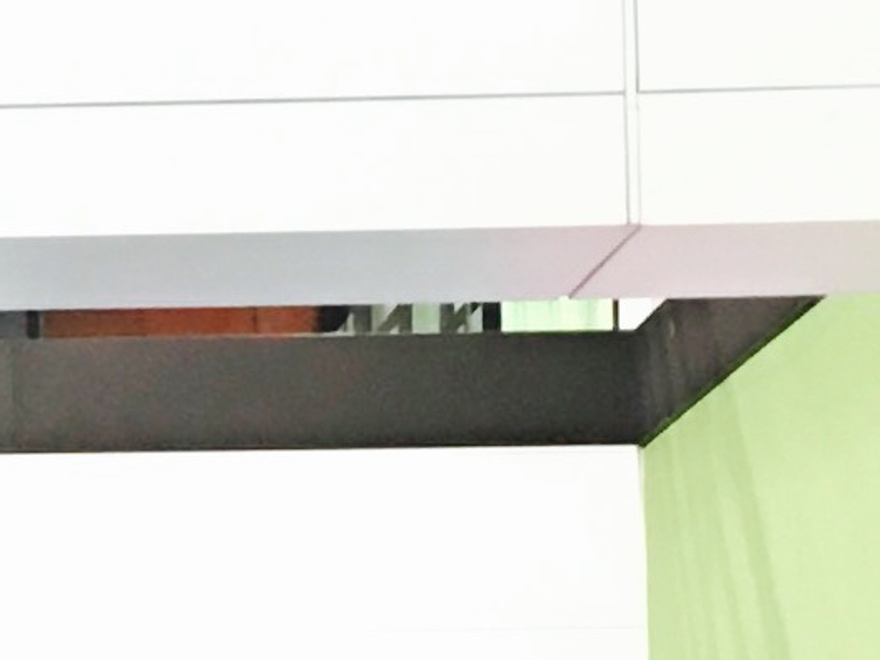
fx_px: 5642
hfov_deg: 8.5
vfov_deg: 6.6
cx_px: -892
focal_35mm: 222
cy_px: 946
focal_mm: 4.15
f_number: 2.2
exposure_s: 1/8
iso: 80
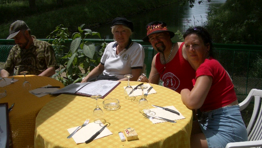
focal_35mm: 39
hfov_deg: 51.6
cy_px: 97
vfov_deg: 30.2
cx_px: 130
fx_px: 271
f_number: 4.3
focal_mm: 5.8
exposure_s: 1/800
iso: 50
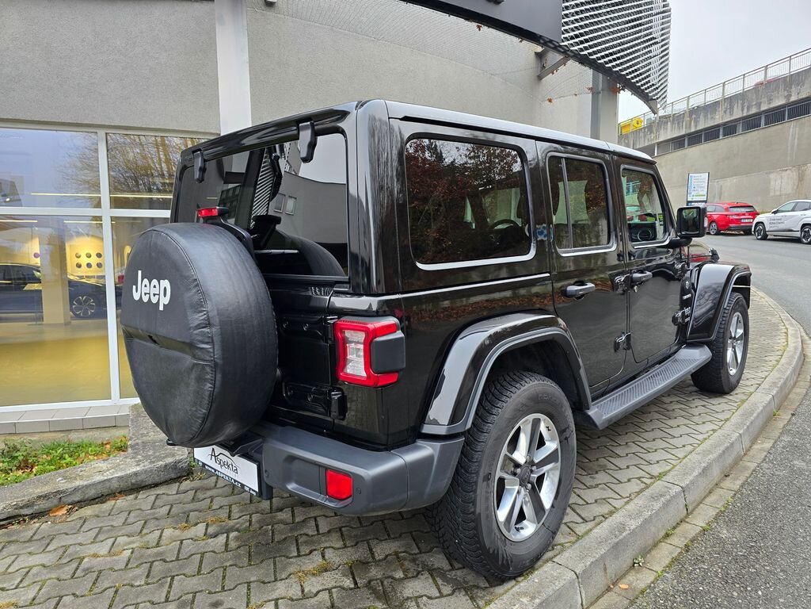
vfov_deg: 58.9
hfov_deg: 73.9
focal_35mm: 23
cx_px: 406
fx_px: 539
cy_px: 304
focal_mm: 6.3
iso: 100
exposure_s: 1/100
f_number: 1.7
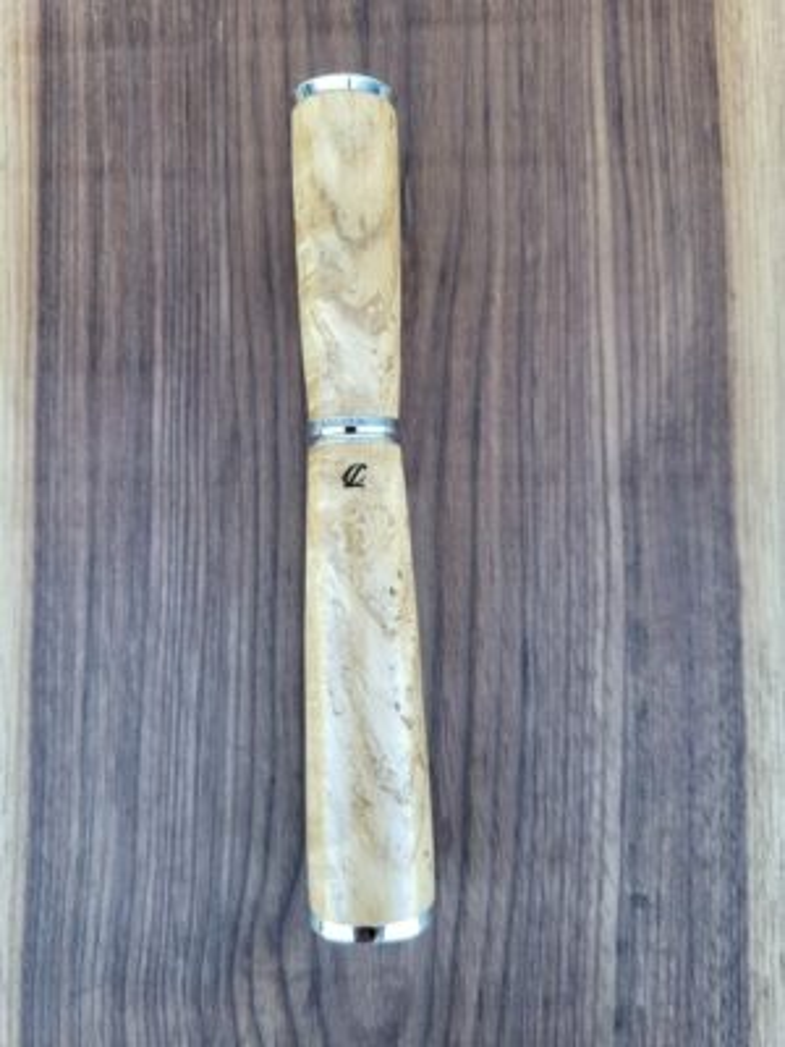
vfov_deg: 67.3
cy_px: 524
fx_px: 786
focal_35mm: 26
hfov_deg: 53.1
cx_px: 392
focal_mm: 5.4
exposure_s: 1/100
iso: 100
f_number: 1.8
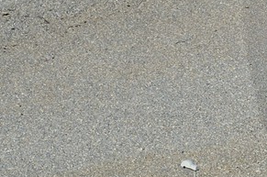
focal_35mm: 936
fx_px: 6930
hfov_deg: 2.2
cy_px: -2
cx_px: 617
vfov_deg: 1.5
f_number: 18
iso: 200
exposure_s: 1/160
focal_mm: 170
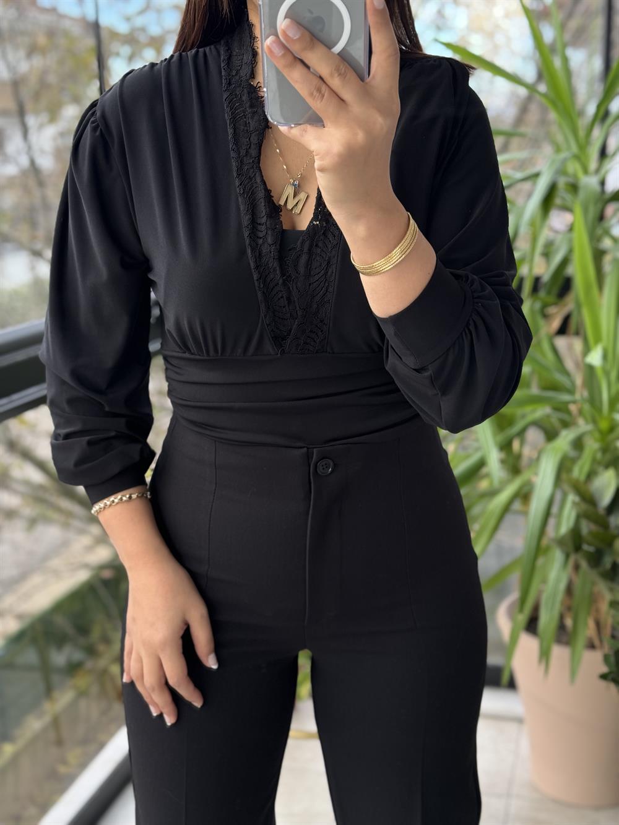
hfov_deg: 30.3
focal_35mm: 48
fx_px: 1144
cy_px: 412
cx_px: 310
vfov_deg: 39.7
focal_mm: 6.86
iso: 125
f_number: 1.78
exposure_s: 1/60
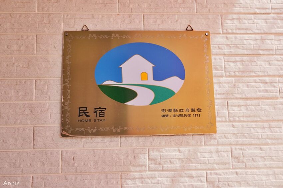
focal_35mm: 39
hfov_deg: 49.6
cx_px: 142
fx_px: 306
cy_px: 94
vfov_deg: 34.2
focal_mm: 26
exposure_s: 1/400
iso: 1250
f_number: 6.3
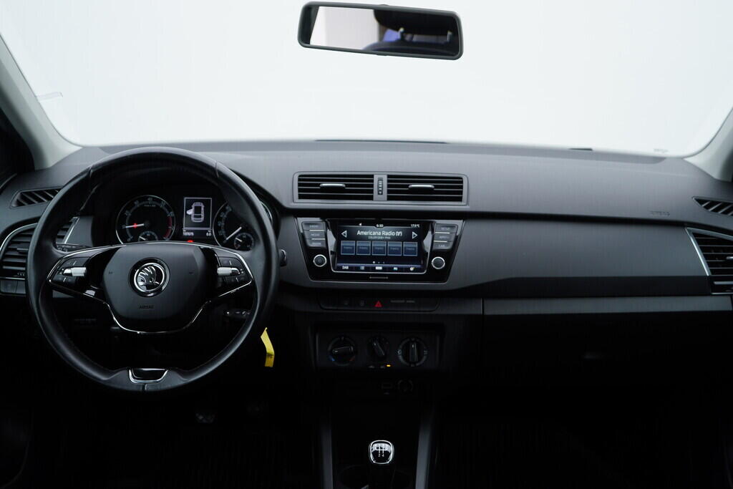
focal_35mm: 36
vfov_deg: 36.9
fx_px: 733
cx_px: 366
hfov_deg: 53.1
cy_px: 244
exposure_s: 1/50
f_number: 3.2
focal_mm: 24
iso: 125
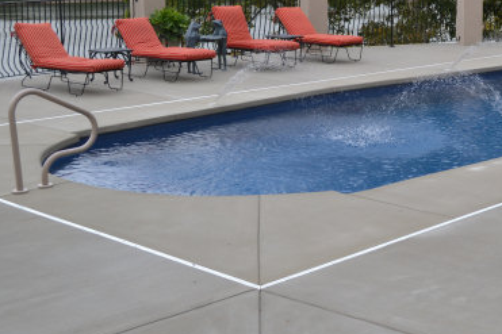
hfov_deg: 31.2
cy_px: 116
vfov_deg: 21.5
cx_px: 394
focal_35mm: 63
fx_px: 878
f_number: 5.6
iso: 280
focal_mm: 24
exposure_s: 1/125
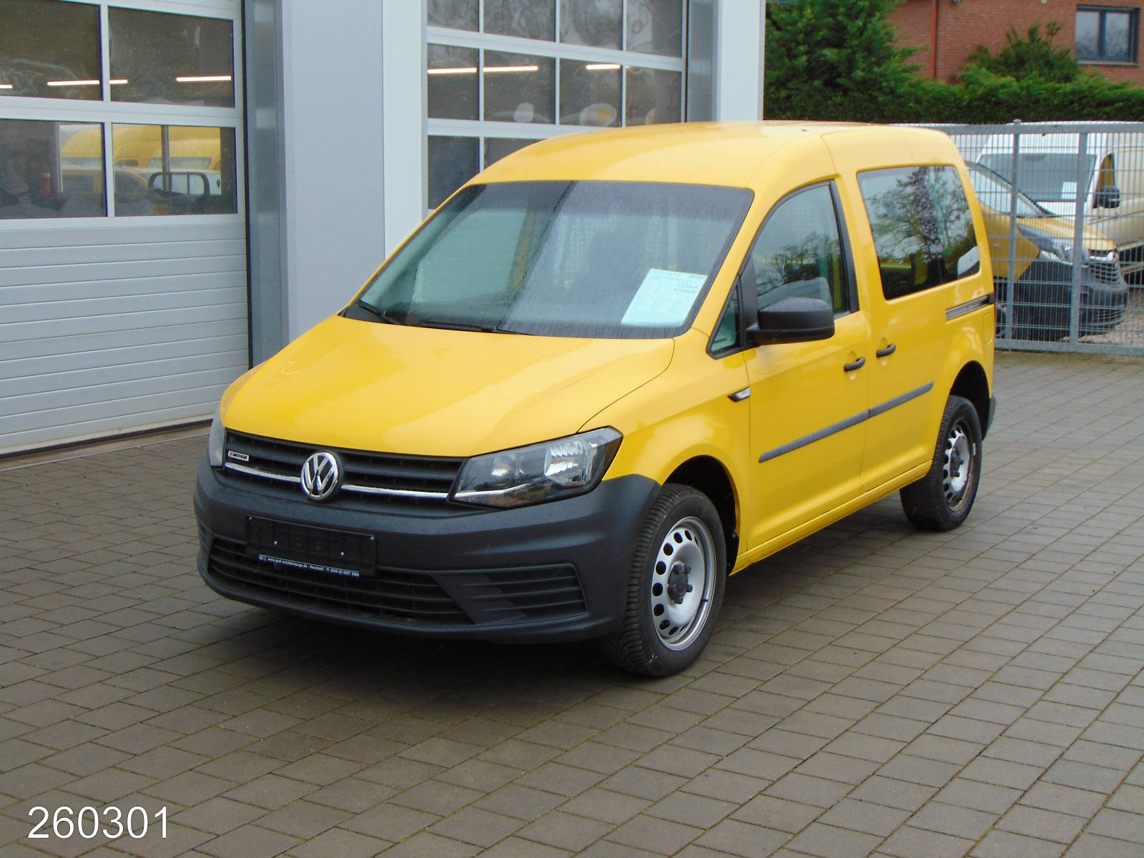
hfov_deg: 38.2
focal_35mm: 50
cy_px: 429
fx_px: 1652
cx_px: 572
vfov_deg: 29.1
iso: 80
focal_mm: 9
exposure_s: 1/125
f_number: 3.5
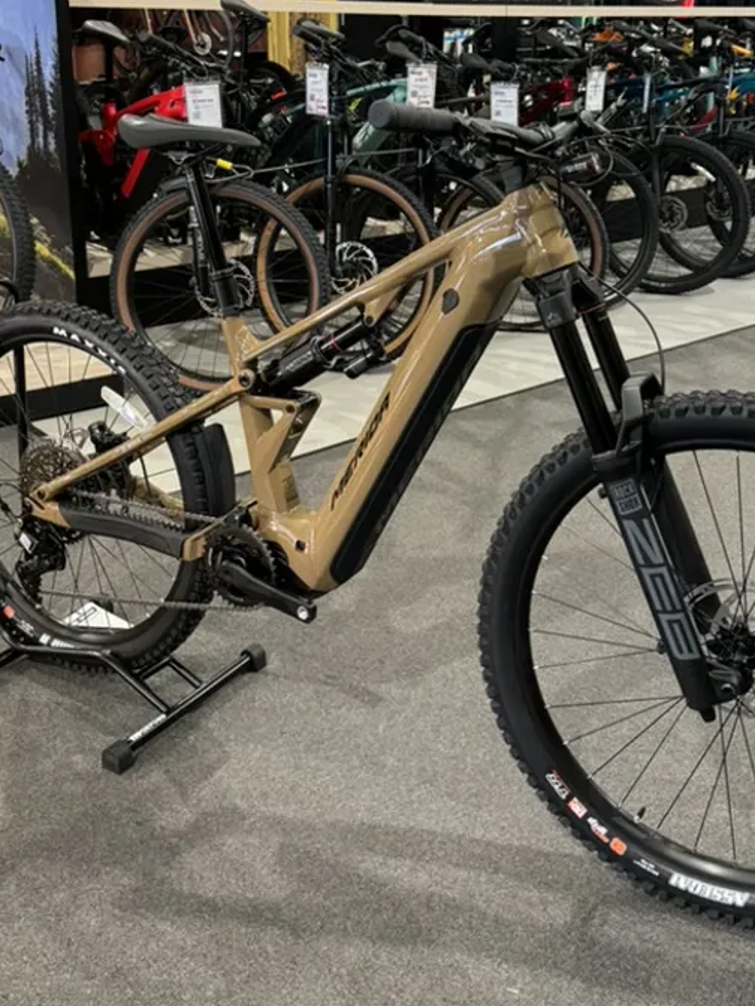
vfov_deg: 47.6
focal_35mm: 38
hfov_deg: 37.5
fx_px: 1105
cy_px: 284
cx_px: 472
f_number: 1.78
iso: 320
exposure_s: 1/60
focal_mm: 6.76
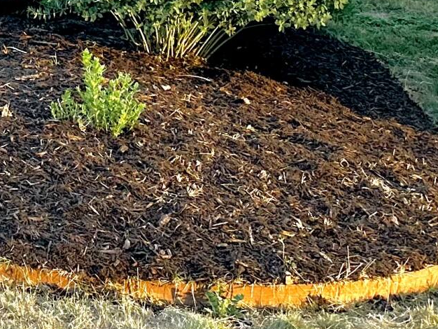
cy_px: -219
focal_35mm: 115
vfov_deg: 12.1
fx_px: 1456
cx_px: -443
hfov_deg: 14.3
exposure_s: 1/380
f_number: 1.78
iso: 80
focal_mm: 6.86
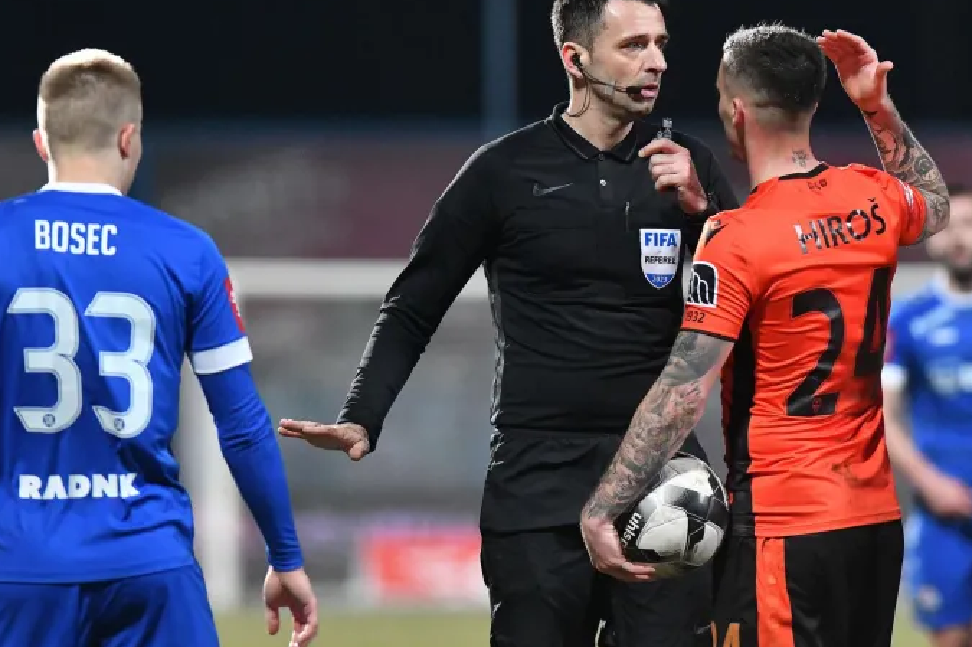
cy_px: 308
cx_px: 536
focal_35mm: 338
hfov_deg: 6.1
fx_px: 9119
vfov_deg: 4.1
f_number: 4
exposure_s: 1/1000
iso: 4000
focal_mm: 300
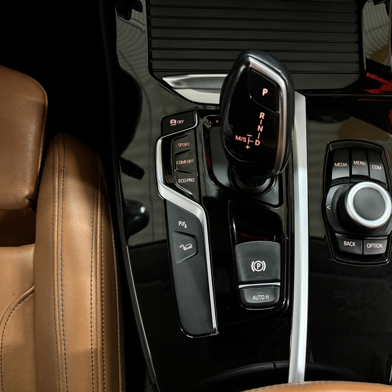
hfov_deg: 51.6
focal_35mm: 31
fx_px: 397
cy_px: 195
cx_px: 259
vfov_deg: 52.5
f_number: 1.6
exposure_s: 1/50
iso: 500
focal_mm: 5.96
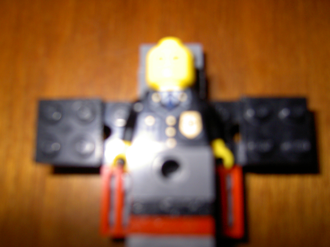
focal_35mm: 34
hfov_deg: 54.0
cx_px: 165
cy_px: 124
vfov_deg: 41.8
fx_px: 324
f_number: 2.8
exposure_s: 1/60
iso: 100
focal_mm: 5.6
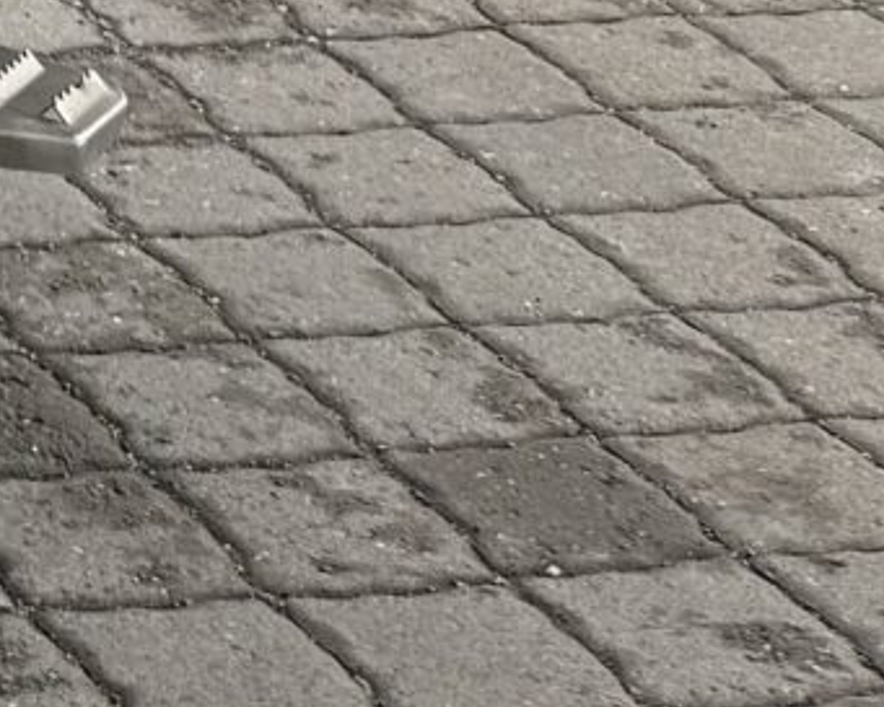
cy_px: -1673
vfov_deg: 7.4
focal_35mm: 176
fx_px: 4606
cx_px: -1638
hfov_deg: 9.1
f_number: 1.78
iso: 80
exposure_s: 1/582
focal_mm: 6.76
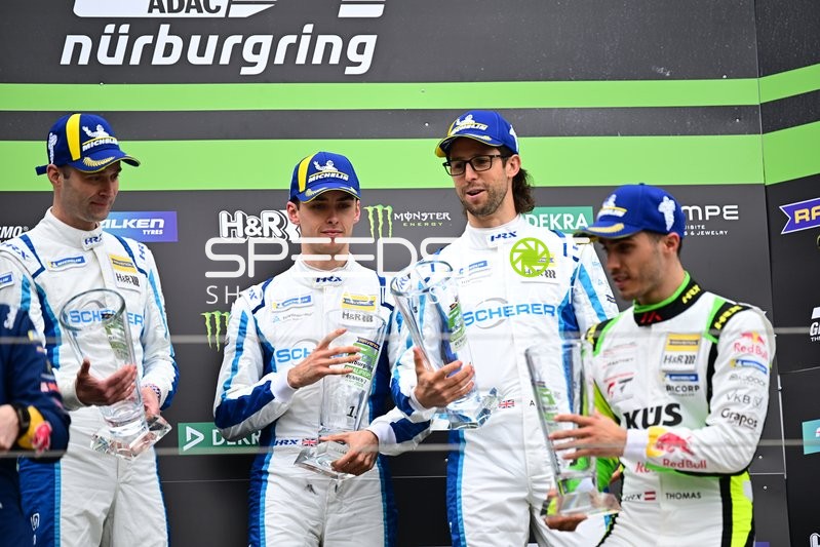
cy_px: 274
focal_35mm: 300
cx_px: 410
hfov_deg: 6.9
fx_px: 6834
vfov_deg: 4.6
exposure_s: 1/500
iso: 250
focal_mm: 300
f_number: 2.8
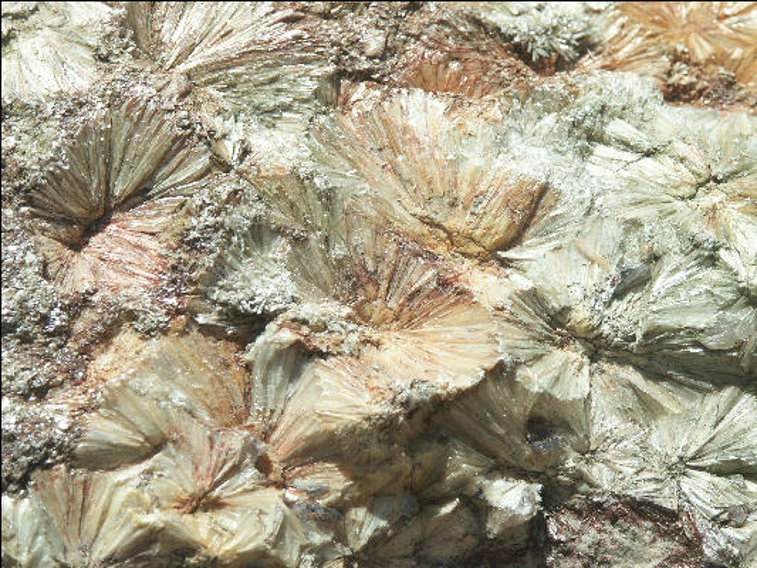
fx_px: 4353
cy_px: 284
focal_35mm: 199
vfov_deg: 7.5
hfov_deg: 9.9
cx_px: 378
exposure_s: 1/640
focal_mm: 50.48
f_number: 7.1
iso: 100
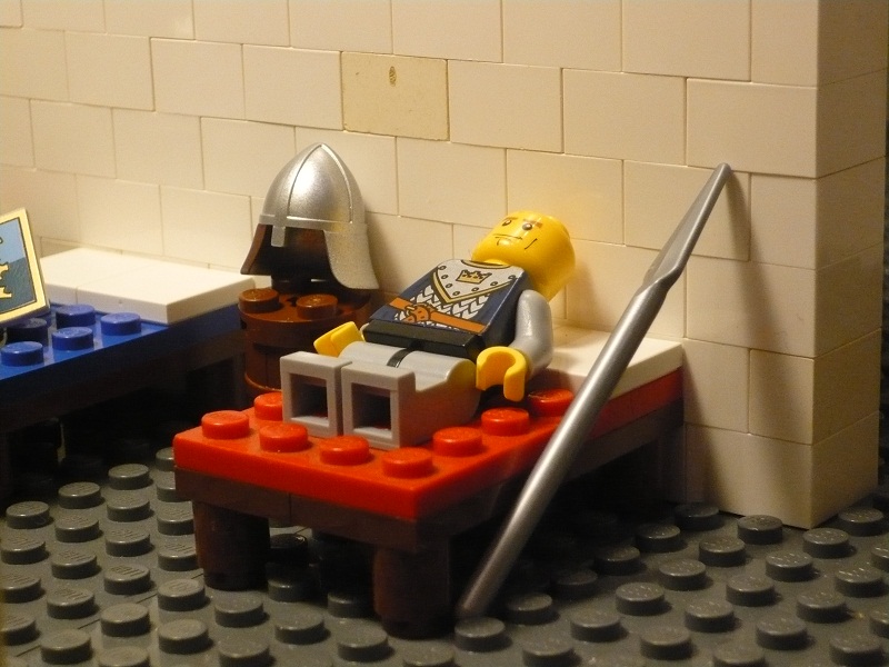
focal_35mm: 92
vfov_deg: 16.1
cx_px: 444
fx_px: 2363
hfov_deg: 21.3
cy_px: 334
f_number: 5.4
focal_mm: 15.2
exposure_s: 1/30
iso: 320
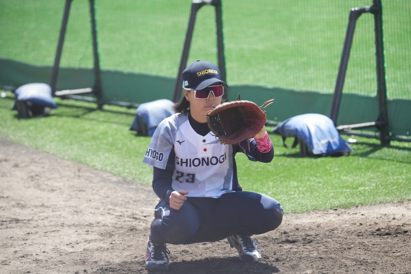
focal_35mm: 305
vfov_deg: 4.5
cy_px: 137
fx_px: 3484
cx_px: 206
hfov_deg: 6.8
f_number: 5.6
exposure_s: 1/3200
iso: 2500
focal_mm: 305.2
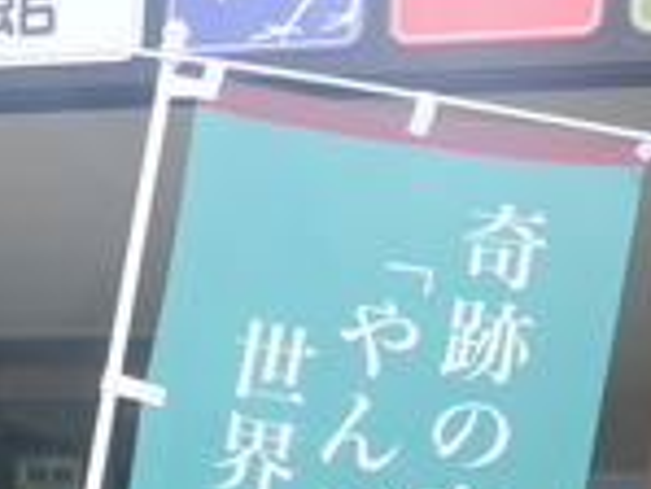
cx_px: 384
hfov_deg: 20.8
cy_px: 740
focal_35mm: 94
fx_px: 1769
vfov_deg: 14.6
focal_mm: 4.9
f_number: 3.3
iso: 100
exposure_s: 1/80
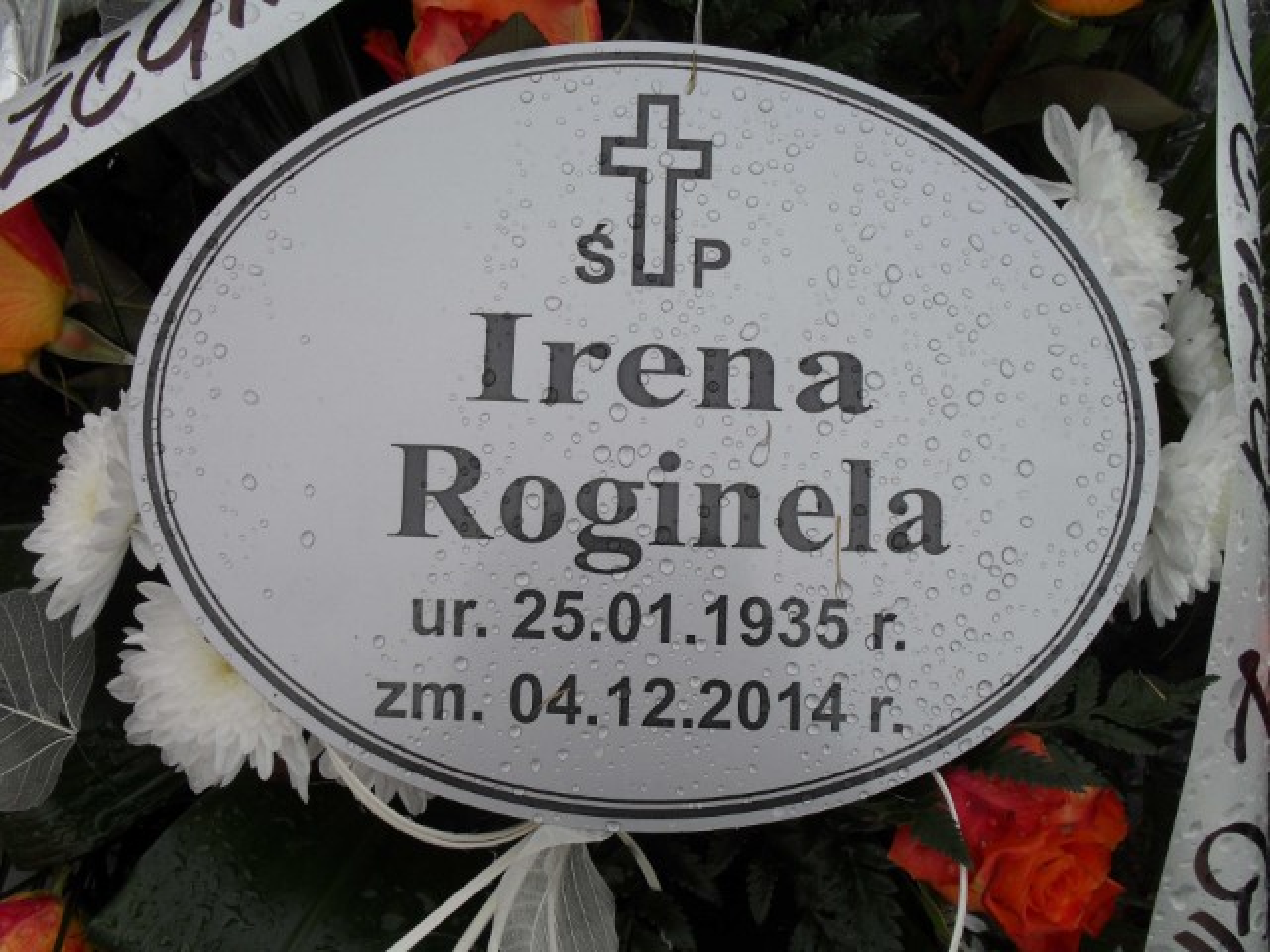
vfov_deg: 40.7
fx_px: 1284
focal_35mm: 35
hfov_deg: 52.6
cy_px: 476
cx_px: 635
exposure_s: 1/350
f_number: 3.2
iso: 100
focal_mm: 6.3
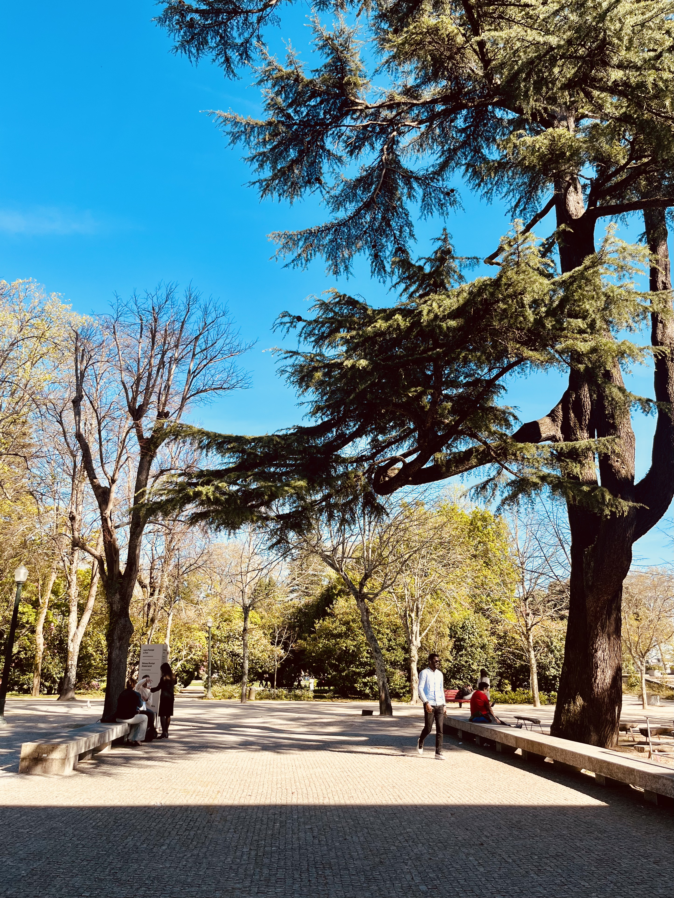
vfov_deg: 67.3
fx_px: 675
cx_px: 337
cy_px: 449
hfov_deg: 53.1
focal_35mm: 26
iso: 50
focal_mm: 5.1
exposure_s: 1/1355
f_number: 1.6
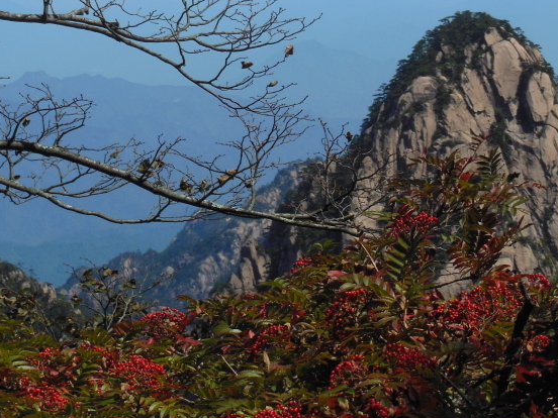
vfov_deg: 6.5
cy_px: 73
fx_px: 3708
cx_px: 322
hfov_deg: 8.6
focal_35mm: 230
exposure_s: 1/800
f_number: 5.7
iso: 125
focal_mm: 22.1
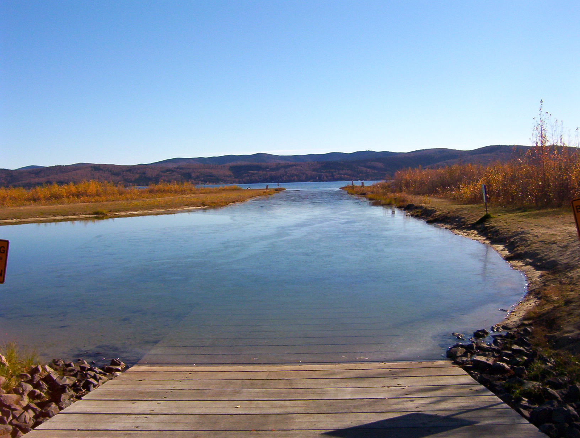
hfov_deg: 51.2
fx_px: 605
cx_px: 290
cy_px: 219
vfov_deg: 39.8
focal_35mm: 36
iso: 100
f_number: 5.24
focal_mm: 5.54
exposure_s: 1/796
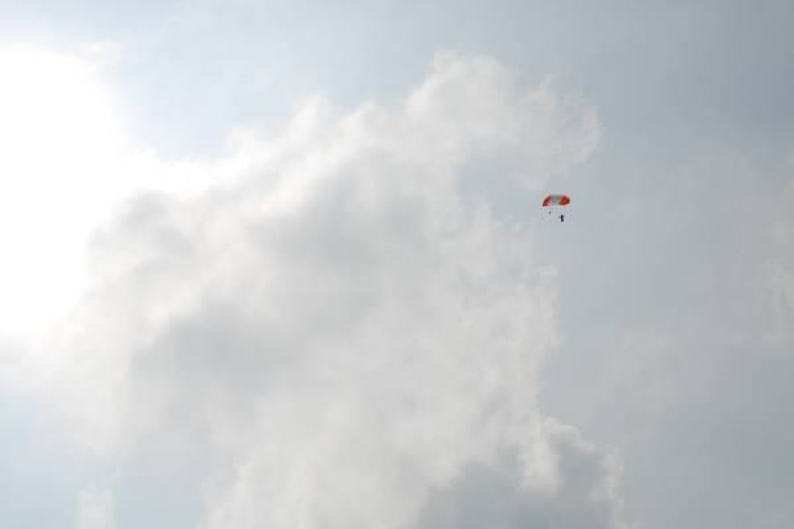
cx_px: 397
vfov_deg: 36.9
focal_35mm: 36
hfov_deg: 53.1
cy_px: 264
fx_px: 794
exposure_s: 1/640
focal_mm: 24
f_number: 13
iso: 100
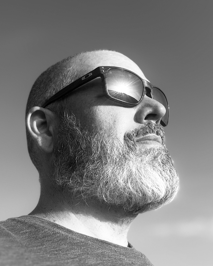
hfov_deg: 45.8
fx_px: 252
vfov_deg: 55.7
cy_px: 132
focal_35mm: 32
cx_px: 105
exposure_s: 1/563
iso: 25
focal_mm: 2.69
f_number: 1.9
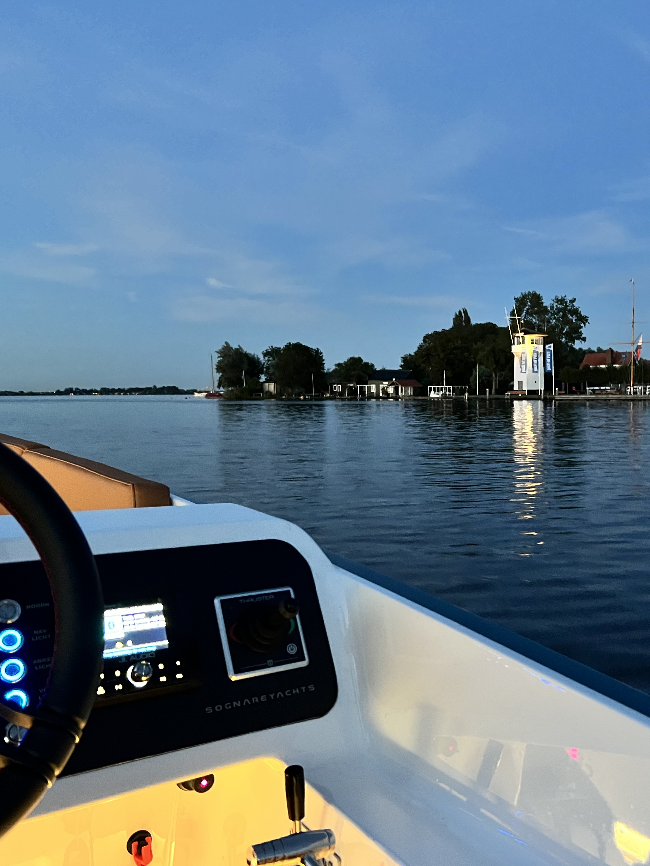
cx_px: 462
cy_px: 431
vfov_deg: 52.6
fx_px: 876
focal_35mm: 35
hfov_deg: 39.9
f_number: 1.5
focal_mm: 5.7
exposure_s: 1/33
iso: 640
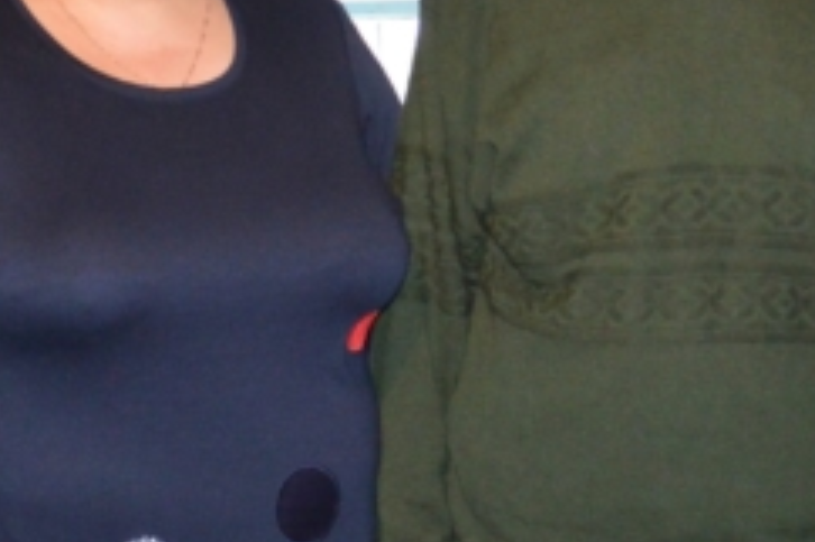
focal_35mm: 67
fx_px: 1516
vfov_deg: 20.1
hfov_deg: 29.2
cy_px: 104
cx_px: 684
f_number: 3.5
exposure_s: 1/60
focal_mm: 18
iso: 1100
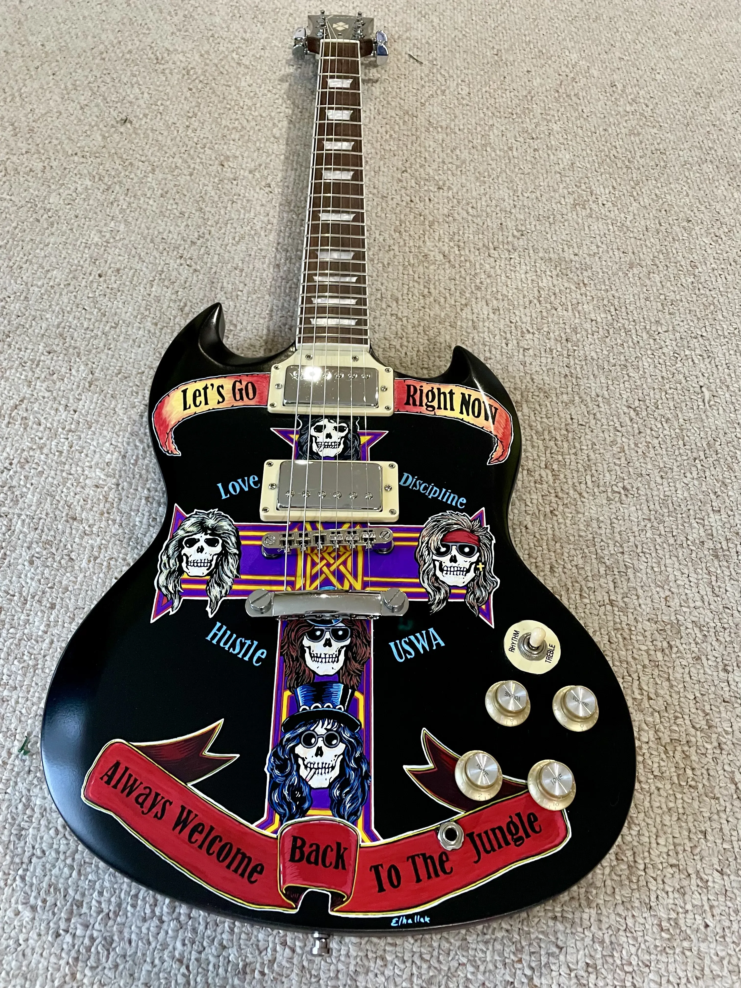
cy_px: 494
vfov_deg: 67.3
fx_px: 742
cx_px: 370
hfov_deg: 53.1
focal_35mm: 26
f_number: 1.6
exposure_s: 1/40
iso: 500
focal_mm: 4.2
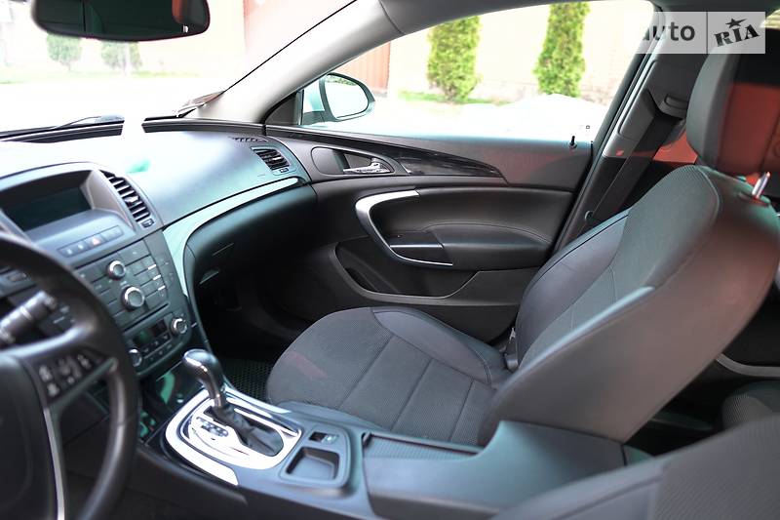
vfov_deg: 53.1
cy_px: 260
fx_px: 520
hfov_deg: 73.8
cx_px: 390
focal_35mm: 24
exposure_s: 1/50
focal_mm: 16
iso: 100
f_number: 1.4
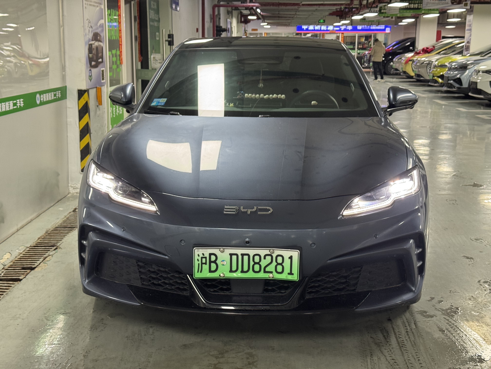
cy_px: 184
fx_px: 681
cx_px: 246
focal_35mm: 48
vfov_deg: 30.3
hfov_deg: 39.7
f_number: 1.78
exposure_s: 1/66
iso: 80
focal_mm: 6.76
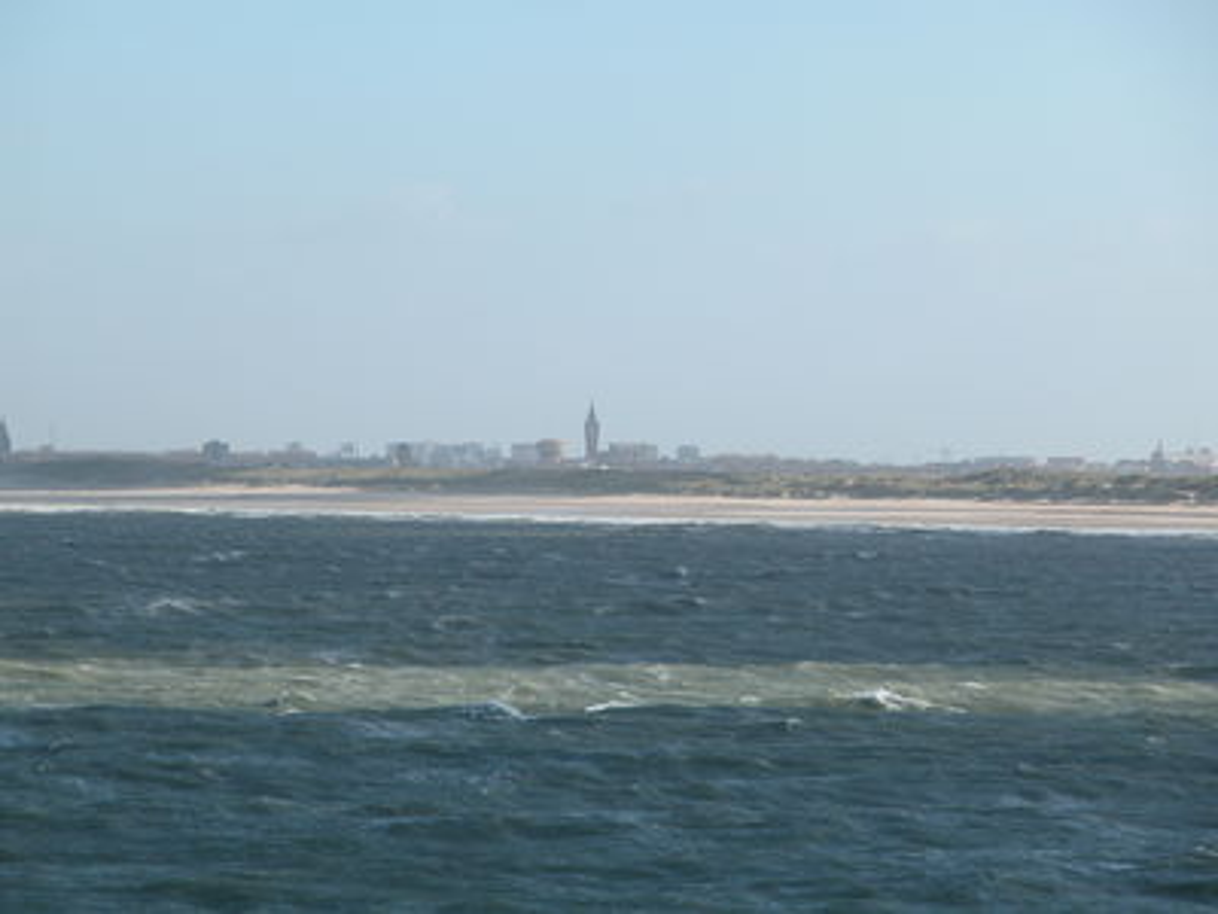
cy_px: 457
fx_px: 7741
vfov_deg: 6.8
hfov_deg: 9.0
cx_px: 609
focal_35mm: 220
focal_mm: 56.7
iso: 100
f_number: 5.8
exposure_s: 1/371
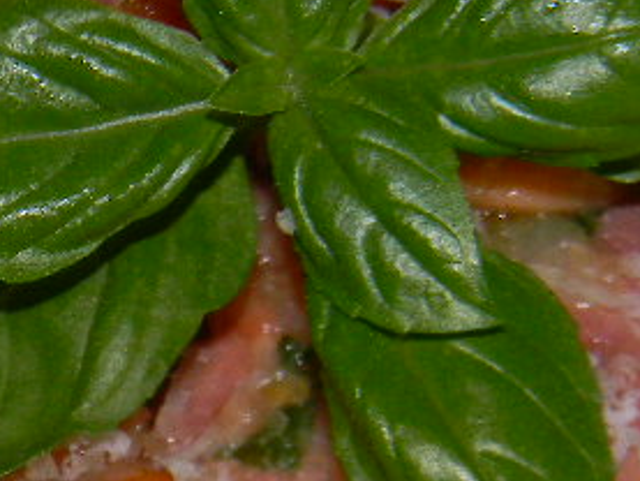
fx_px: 5678
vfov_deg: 4.8
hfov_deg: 6.4
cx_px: 238
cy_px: 796
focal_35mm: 307
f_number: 4.5
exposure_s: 1/30
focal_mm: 15.1
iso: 200
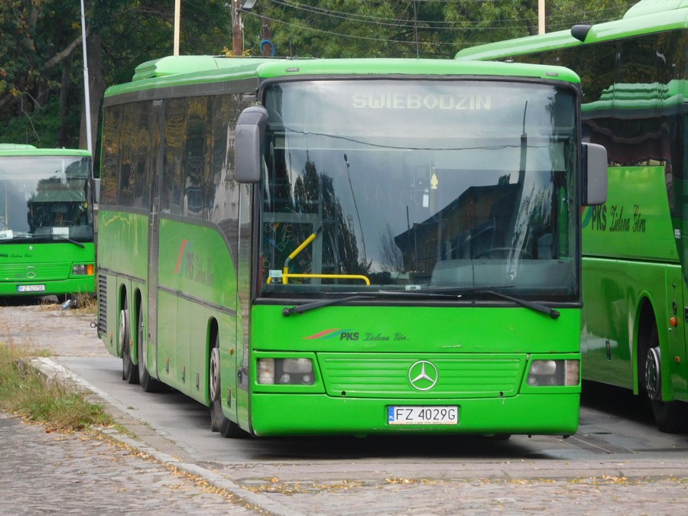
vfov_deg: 6.6
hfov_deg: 8.8
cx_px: 344
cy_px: 258
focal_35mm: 225
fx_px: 4472
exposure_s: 1/250
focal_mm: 40.1
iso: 220
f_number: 5.5
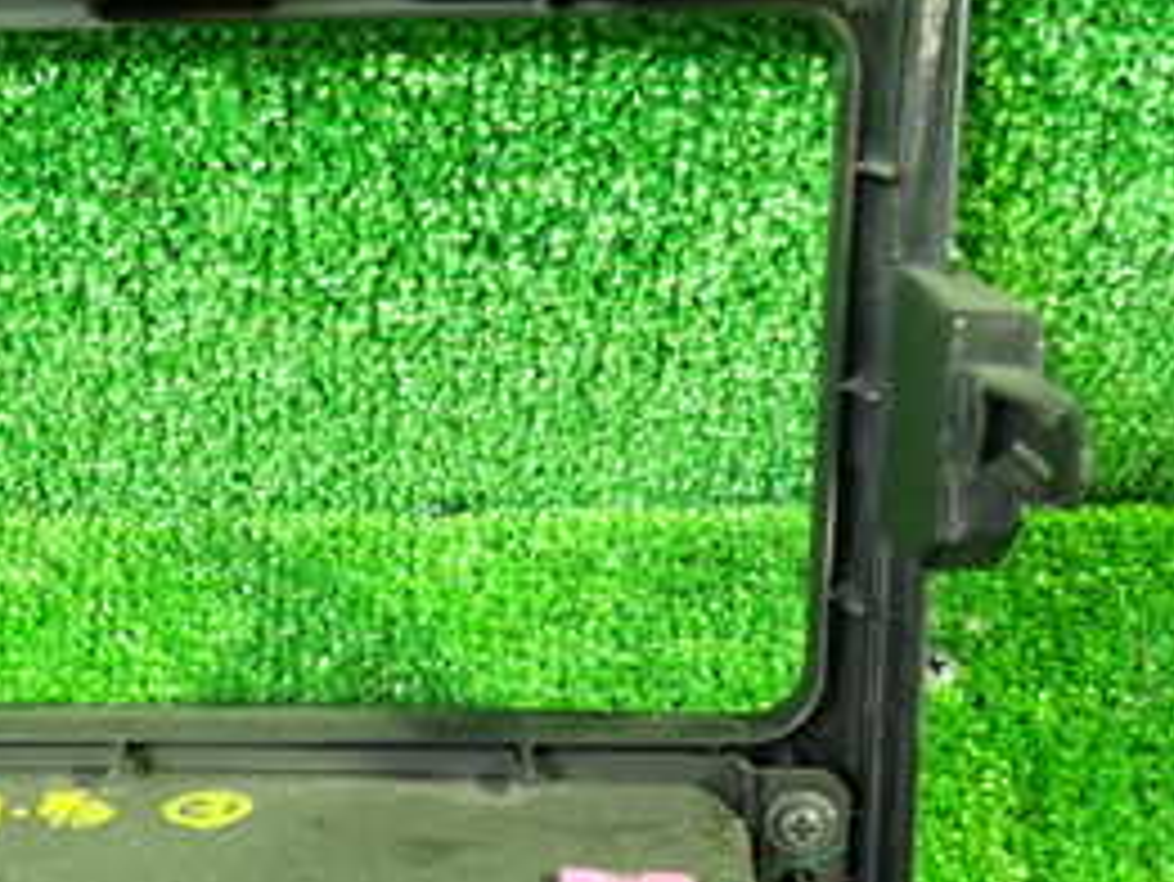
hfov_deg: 27.3
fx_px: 2341
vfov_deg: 21.2
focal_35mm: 69
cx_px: 162
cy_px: 634
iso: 800
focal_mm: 5.4
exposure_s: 1/15
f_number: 2.3
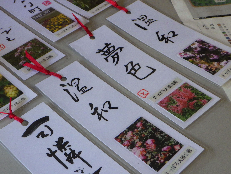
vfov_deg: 26.5
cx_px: 75
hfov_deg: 34.6
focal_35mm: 55
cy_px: 101
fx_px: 367
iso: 160
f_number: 3.8
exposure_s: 1/50
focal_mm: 6.1
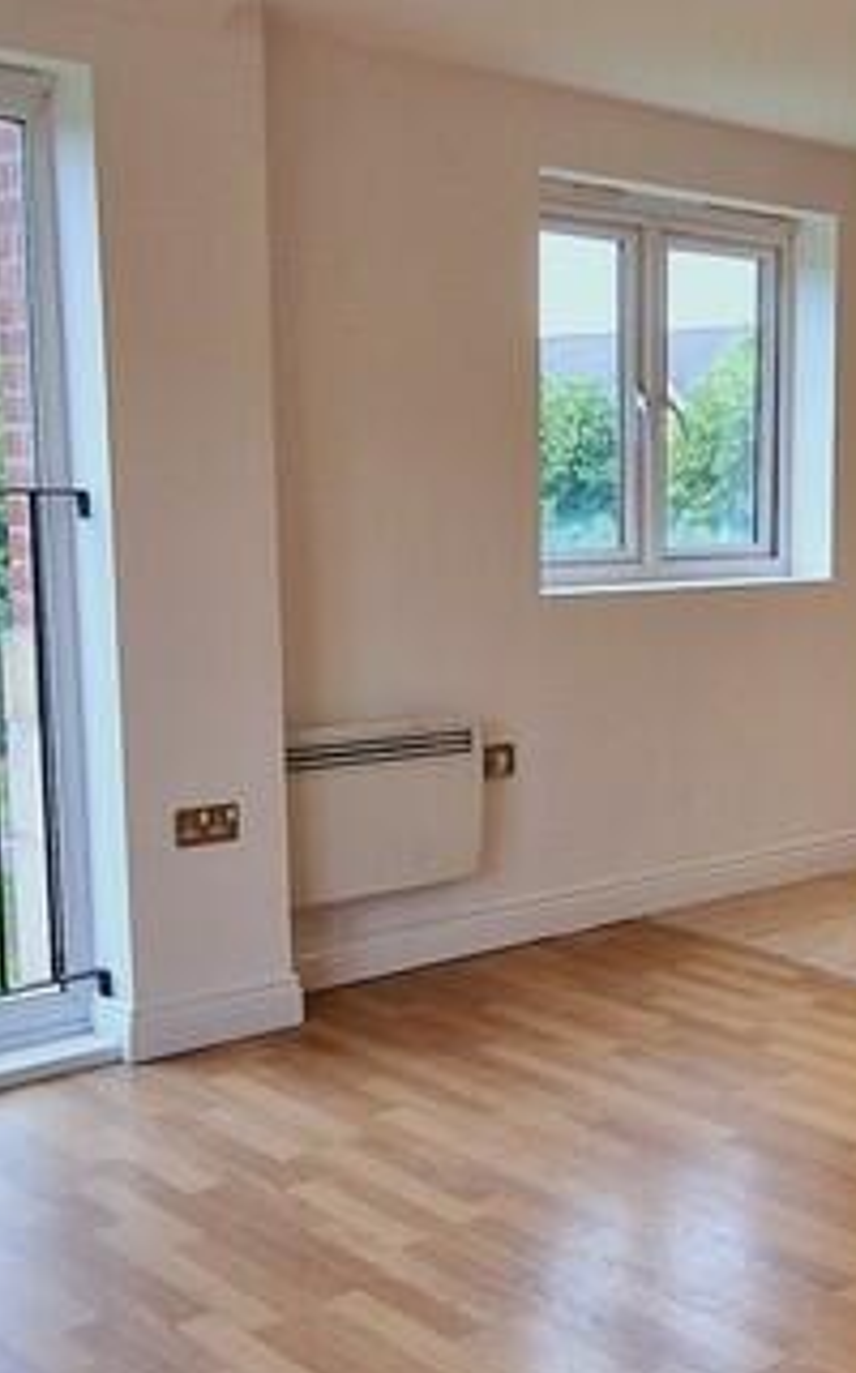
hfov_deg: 27.0
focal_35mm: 44
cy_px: 714
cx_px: 916
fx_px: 1646
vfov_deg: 45.3
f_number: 2.2
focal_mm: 2.2
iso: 160
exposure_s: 1/50
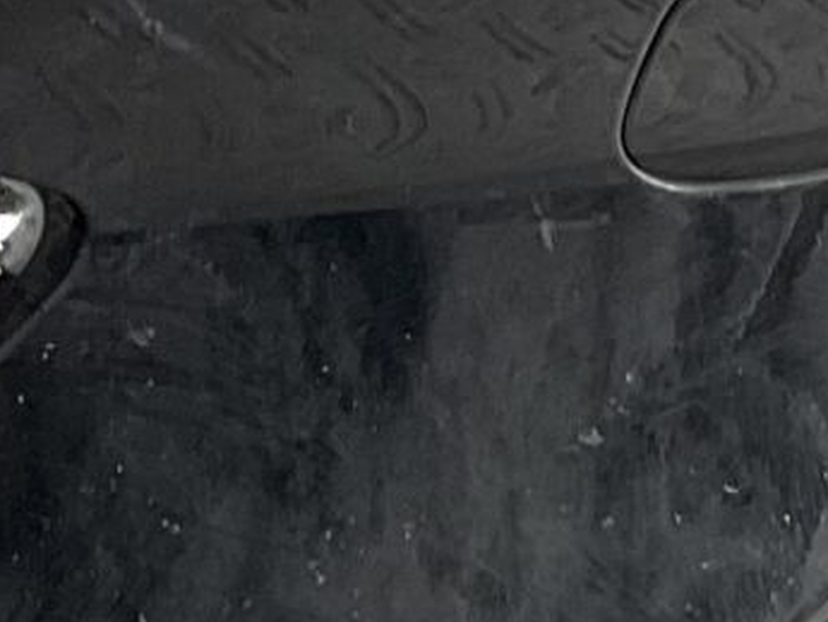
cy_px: -161
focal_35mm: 215
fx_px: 5144
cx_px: 588
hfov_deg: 9.2
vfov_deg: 6.9
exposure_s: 1/100
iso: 40
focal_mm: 3
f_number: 1.8
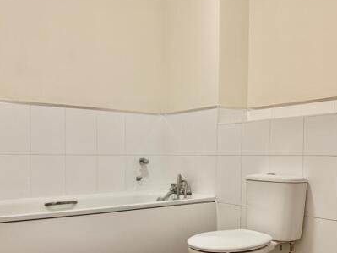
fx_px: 370
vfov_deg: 37.2
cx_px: 190
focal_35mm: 38
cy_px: 172
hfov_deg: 48.9
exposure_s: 1/50
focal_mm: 4.25
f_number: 1.8
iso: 200
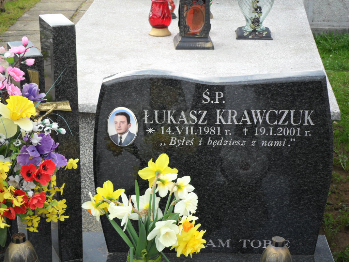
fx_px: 867
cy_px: 131
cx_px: 174
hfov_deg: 22.8
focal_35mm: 86
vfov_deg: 17.2
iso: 100
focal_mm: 15.4
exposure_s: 1/180
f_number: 4.3
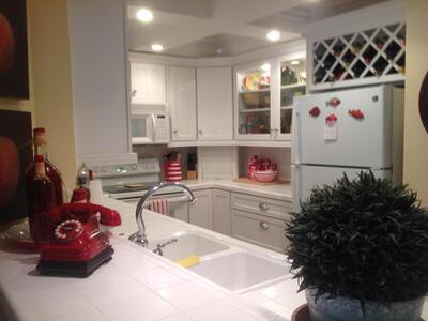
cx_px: 214
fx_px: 433
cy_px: 160
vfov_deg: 40.7
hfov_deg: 52.6
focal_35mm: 35
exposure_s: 1/15
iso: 64
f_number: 2.4
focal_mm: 4.28
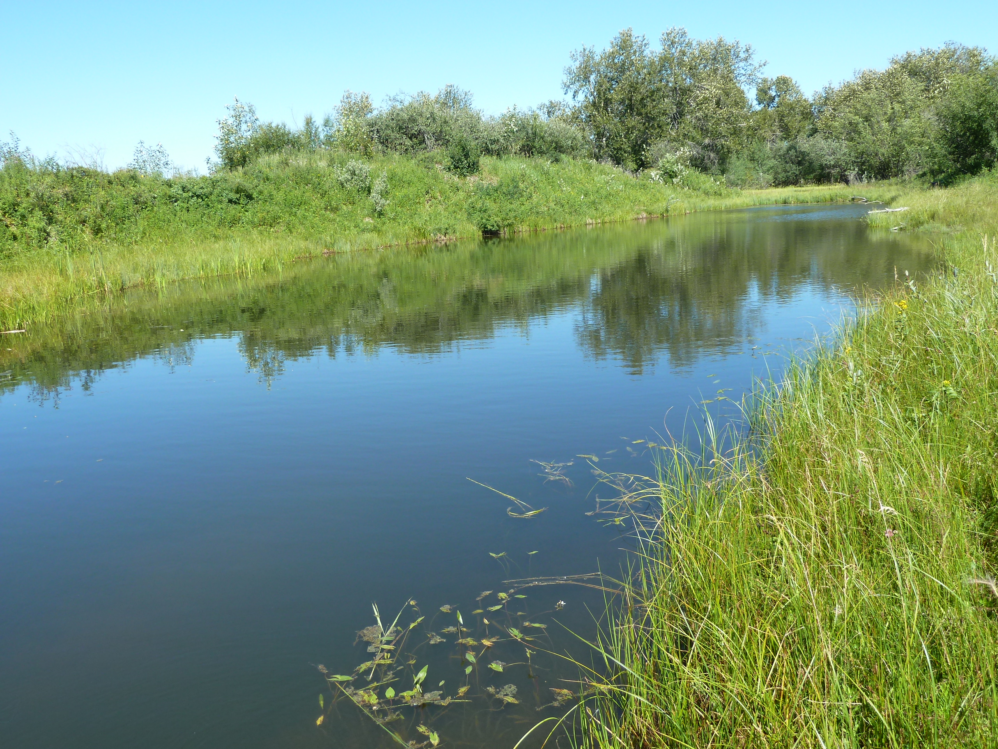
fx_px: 836
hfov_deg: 61.7
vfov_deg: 48.2
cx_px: 499
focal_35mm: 29
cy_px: 374
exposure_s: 1/320
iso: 80
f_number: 4
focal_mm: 4.7
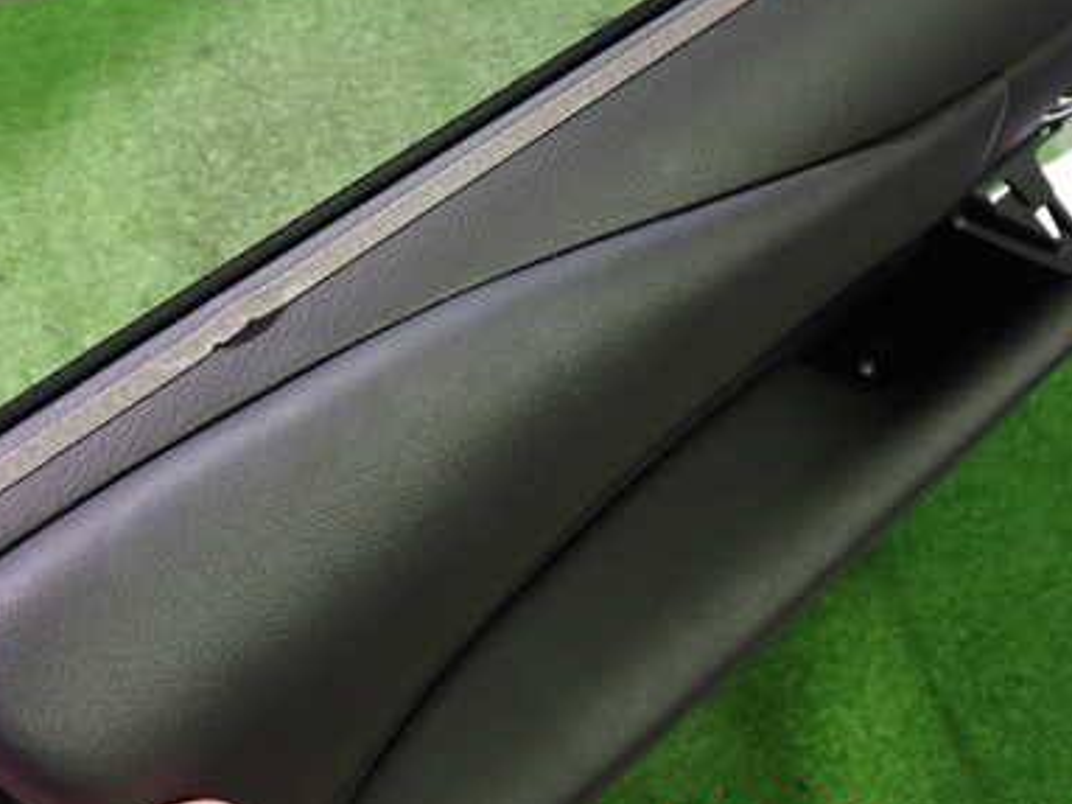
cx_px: 456
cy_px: 241
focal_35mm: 47
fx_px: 1455
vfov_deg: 30.5
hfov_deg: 40.3
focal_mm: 5.4
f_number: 2.3
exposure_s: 1/25
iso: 800
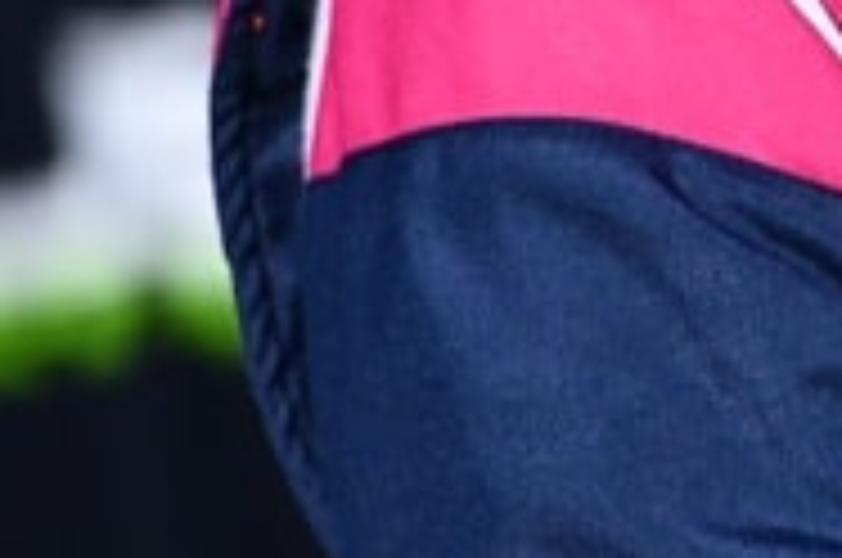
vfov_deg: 0.6
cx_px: 2130
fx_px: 50036
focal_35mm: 2143
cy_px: -713
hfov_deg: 1.0
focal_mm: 400
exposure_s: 1/4000
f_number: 4.5
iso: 500
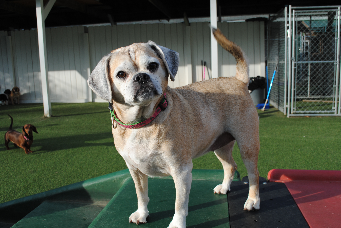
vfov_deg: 37.0
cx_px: 170
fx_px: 341
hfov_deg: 53.1
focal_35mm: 36
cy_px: 114
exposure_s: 1/200
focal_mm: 24
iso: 100
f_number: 7.1
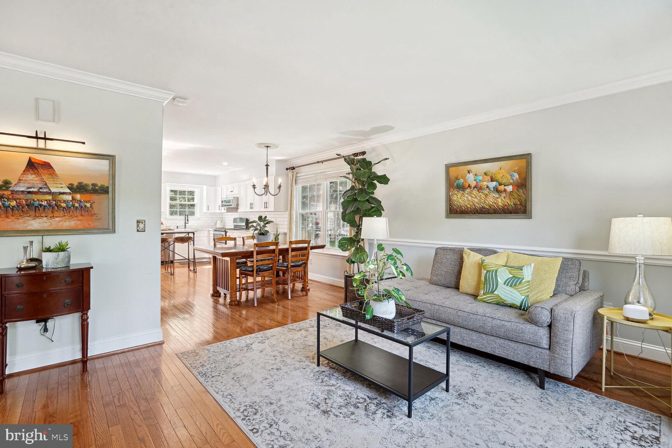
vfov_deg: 73.7
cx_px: 336
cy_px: 224
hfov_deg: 96.7
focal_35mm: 16
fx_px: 299
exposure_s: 1/30
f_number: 9
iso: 640
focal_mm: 16
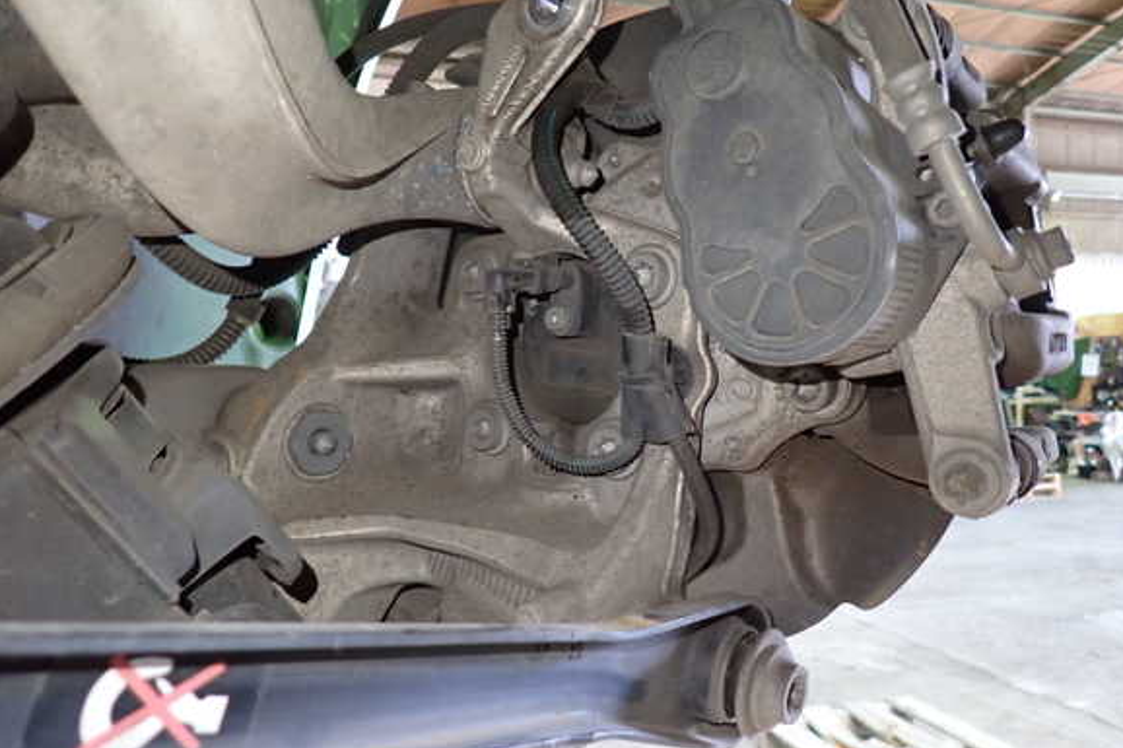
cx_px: 548
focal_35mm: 27
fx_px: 842
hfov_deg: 67.4
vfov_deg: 47.9
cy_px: 385
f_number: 2
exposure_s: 1/30
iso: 640
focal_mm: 4.5
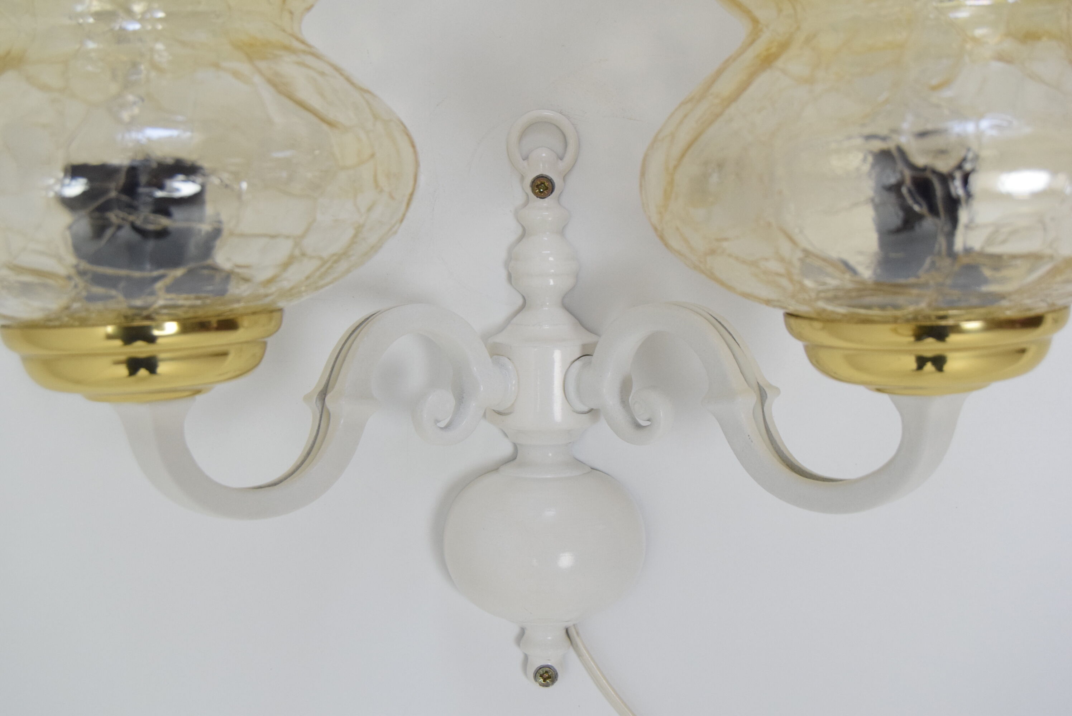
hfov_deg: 31.9
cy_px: 358
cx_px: 536
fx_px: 1877
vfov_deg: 21.6
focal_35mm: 63
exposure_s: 1/200
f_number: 7.1
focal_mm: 42
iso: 1600
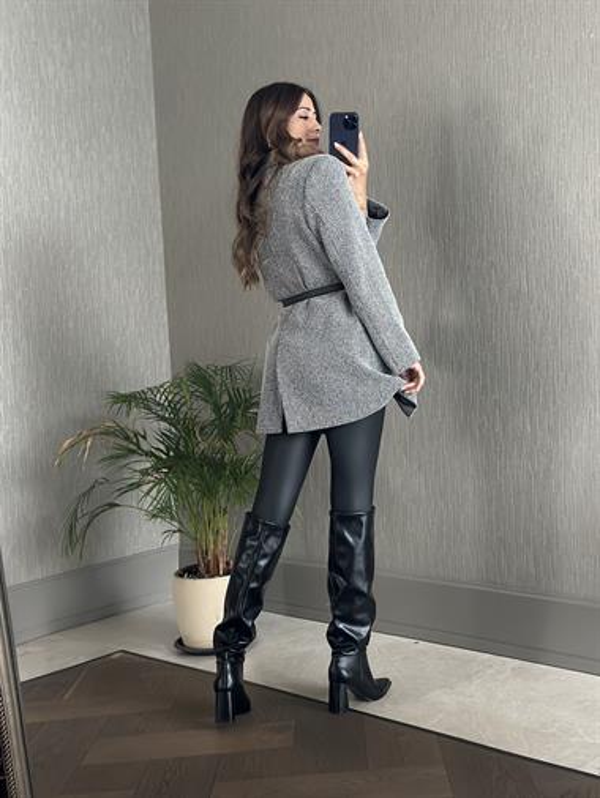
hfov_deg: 30.3
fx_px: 1108
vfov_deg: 39.6
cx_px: 300
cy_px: 399
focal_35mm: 48
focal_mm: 6.86
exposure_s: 1/40
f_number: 1.78
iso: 640
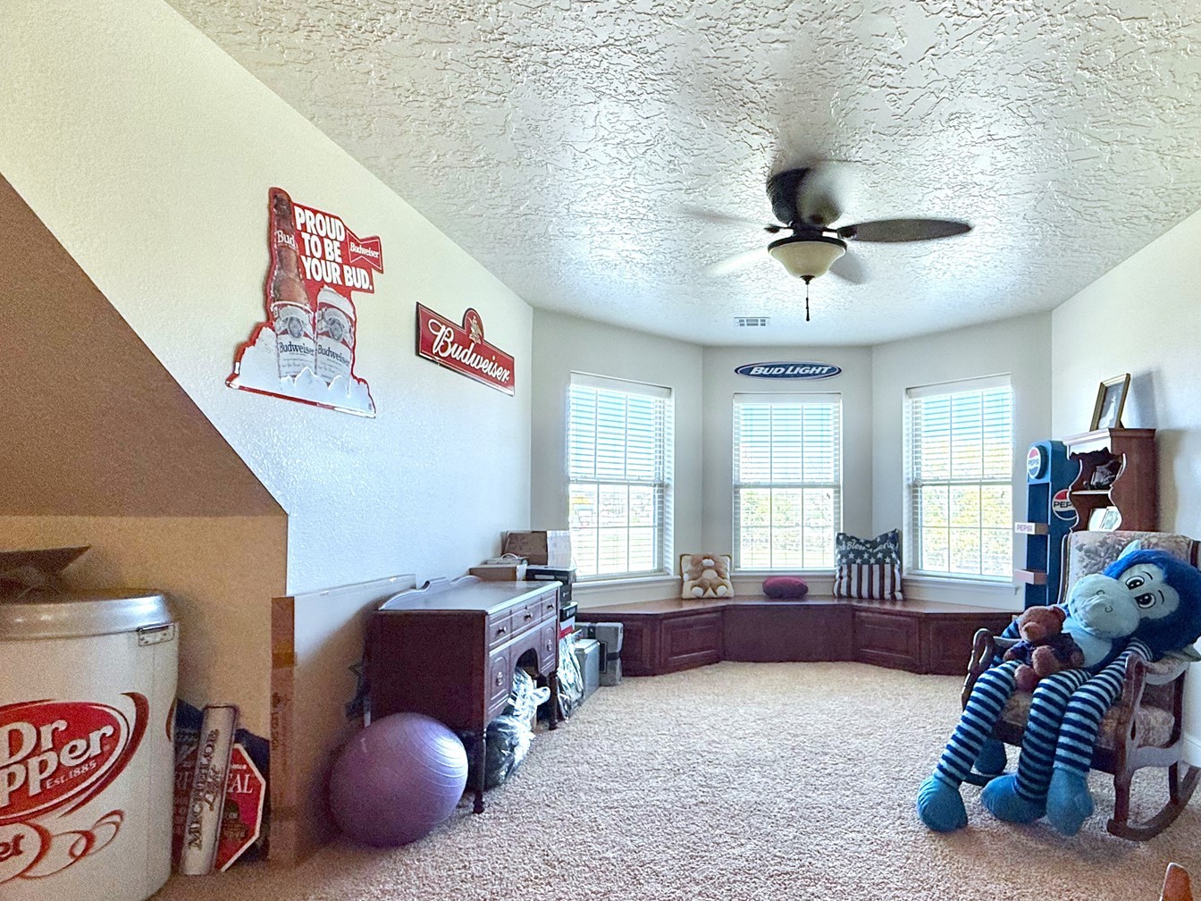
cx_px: 773
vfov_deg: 65.9
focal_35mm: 20
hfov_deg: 79.8
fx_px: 694
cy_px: 484
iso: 125
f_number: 2.2
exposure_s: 1/99
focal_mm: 2.22
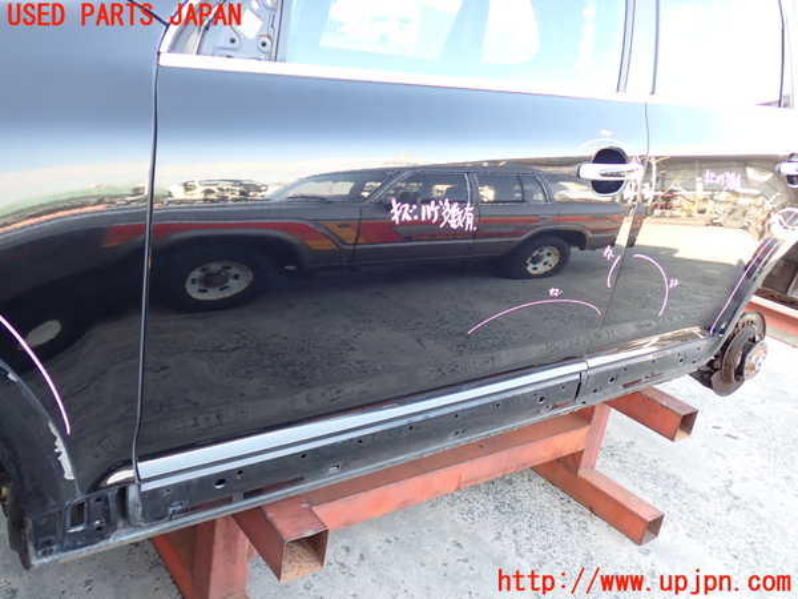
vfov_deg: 46.8
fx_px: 692
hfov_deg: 60.0
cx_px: 399
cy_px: 300
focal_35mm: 30
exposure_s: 1/60
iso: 160
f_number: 2.3
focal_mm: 5.4
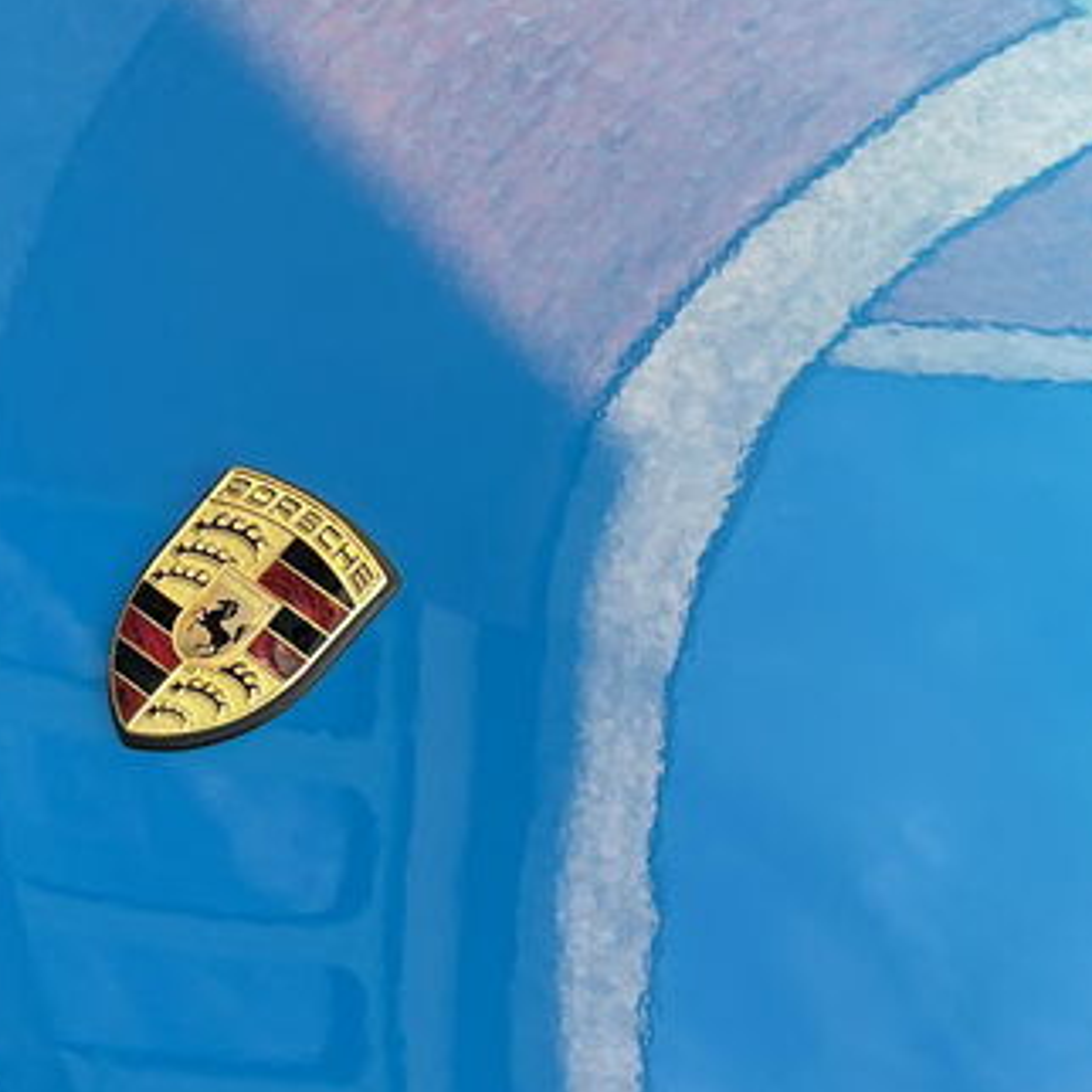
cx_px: 380
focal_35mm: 135
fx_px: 4818
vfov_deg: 12.9
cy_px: 800
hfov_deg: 12.9
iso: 80
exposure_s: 1/364
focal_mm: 6.86
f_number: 1.78
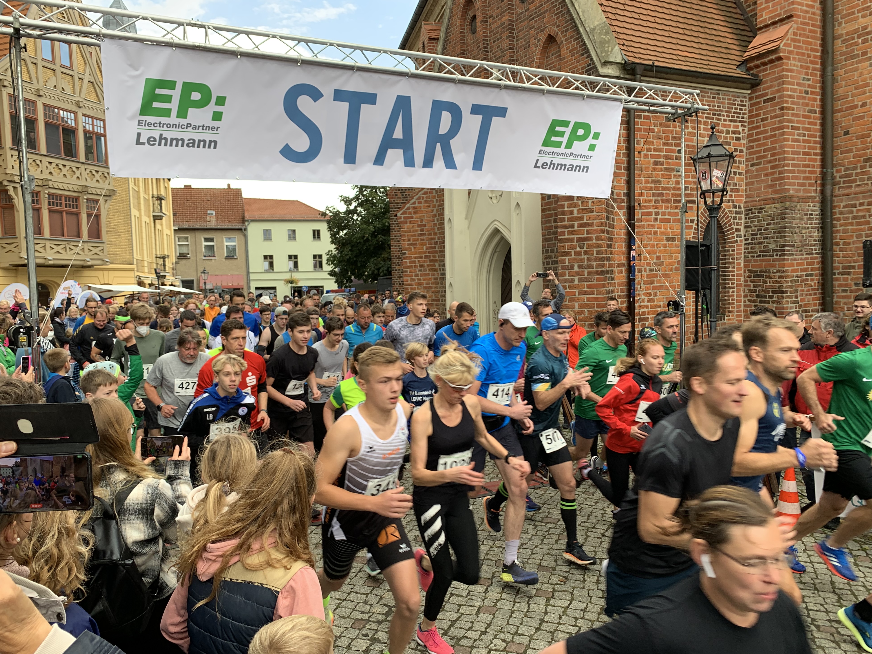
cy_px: 338
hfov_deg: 65.3
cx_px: 422
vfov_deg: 51.3
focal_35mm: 27
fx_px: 680
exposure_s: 1/216
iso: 25
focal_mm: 4.25
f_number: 1.8
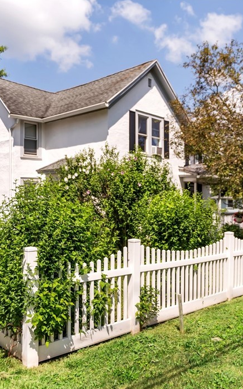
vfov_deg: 61.3
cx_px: 155
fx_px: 328
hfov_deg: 40.3
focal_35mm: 31
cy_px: 199
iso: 100
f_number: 2.8
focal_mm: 19.6
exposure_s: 1/2500
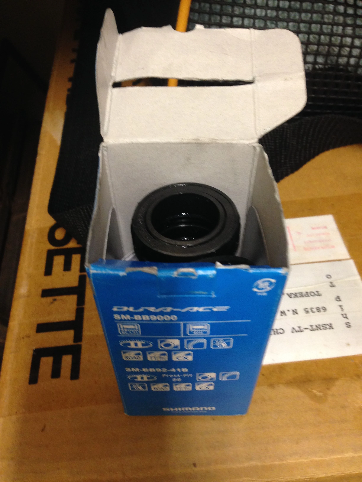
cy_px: 241
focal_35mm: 33
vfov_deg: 55.4
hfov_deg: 42.9
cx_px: 181
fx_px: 460
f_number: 2.4
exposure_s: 1/20
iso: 160
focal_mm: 4.12
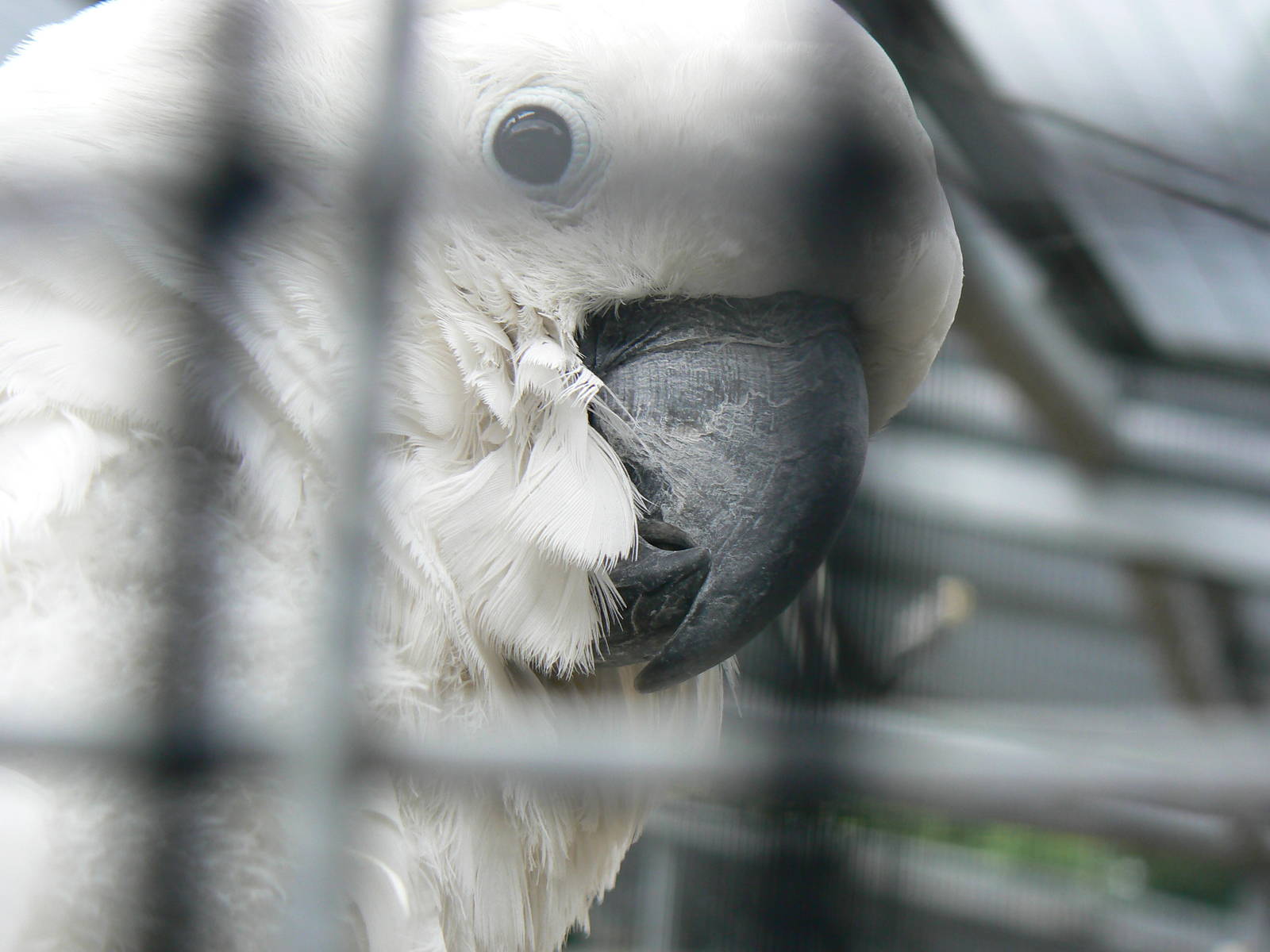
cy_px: 476
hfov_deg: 18.9
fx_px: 3816
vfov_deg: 14.2
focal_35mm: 104
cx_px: 635
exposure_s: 1/125
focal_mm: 17.3
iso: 100
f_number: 4.5
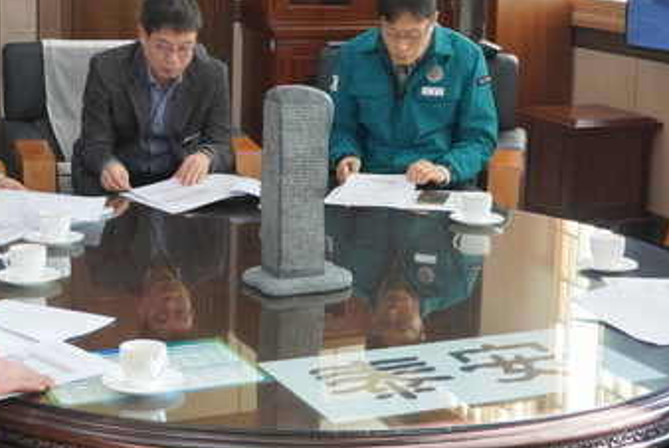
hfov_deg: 25.3
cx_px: 317
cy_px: 171
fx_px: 1488
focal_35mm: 80
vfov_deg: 17.1
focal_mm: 30
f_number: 4.5
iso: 1250
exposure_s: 1/160
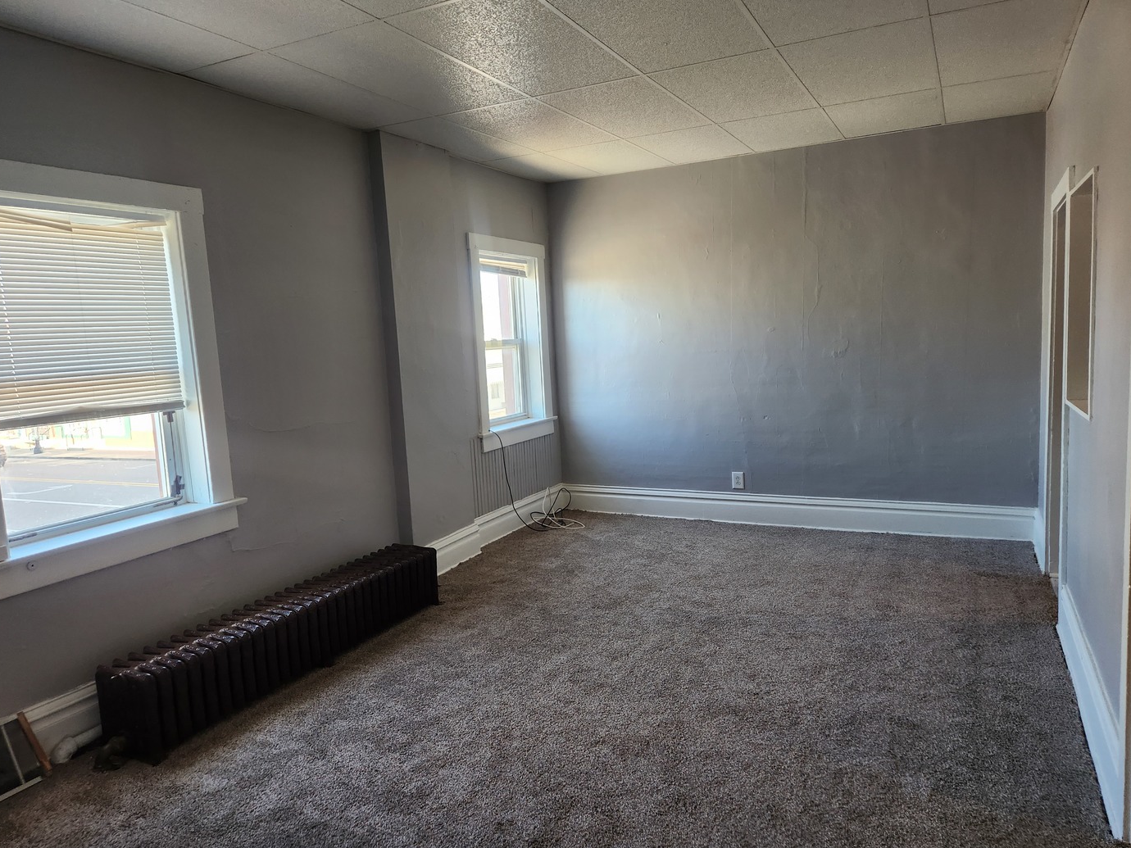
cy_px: 429
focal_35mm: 24
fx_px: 784
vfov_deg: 56.8
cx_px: 552
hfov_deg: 71.6
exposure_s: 1/120
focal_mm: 5.4
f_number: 1.8
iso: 160
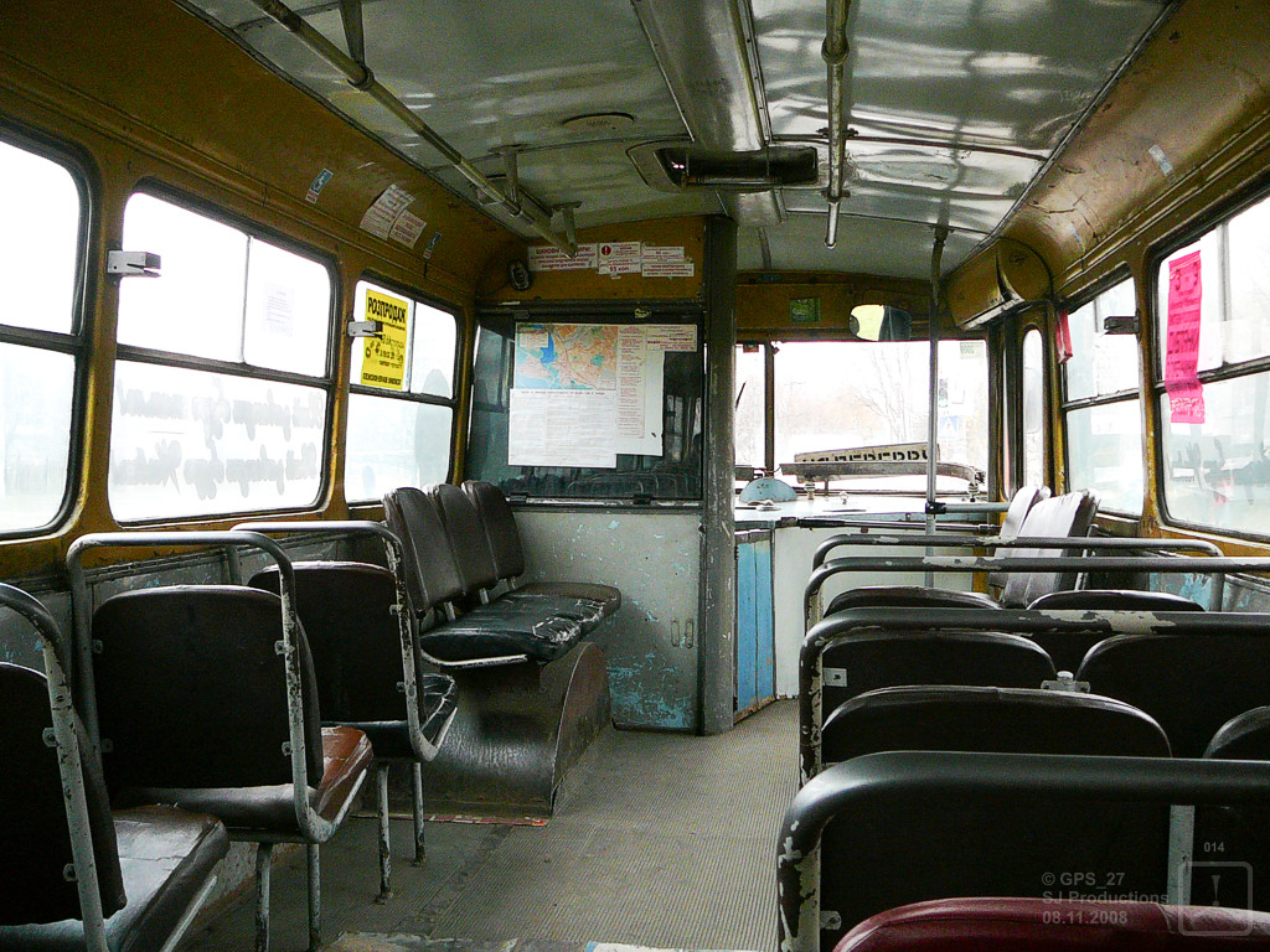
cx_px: 635
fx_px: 1284
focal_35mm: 35
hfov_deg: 52.6
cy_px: 476
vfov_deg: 40.7
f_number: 2.8
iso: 100
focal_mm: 5.2
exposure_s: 1/80
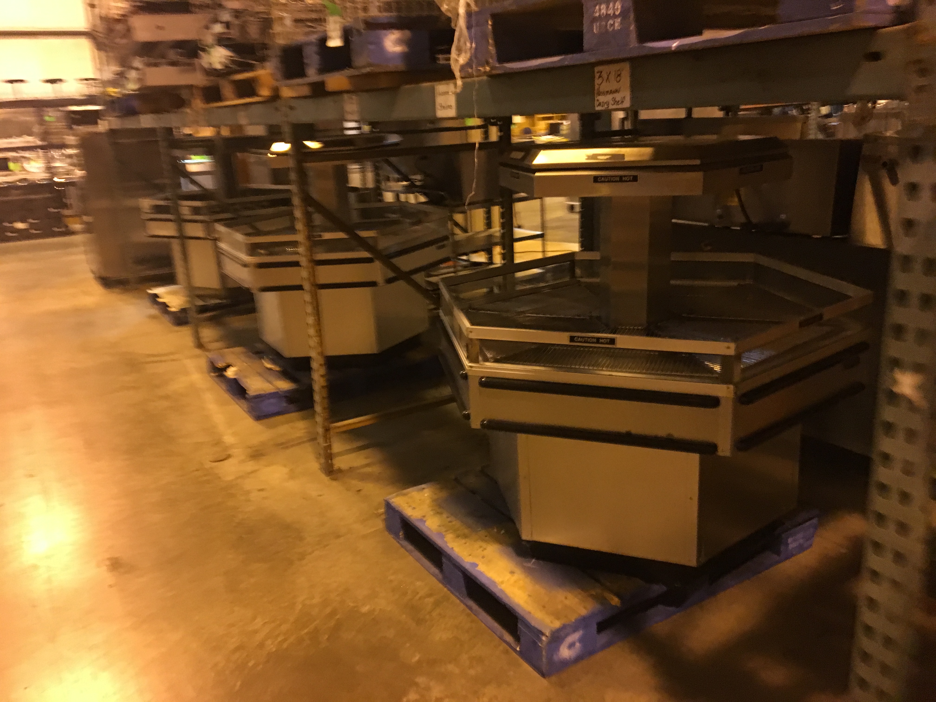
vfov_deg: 48.2
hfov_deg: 61.7
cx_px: 468
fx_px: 784
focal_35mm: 29
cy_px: 351
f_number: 2.2
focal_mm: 4.15
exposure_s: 1/15
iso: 250
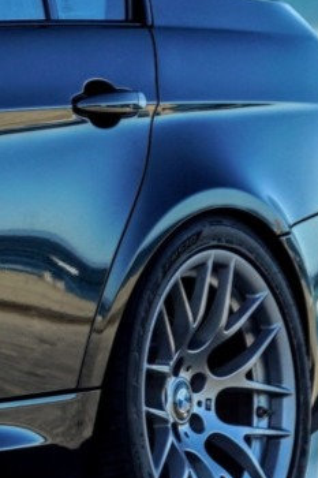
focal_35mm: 594
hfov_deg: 2.3
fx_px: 7878
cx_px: -734
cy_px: -109
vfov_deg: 3.5
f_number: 1.4
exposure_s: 1/4000
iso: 100
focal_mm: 105
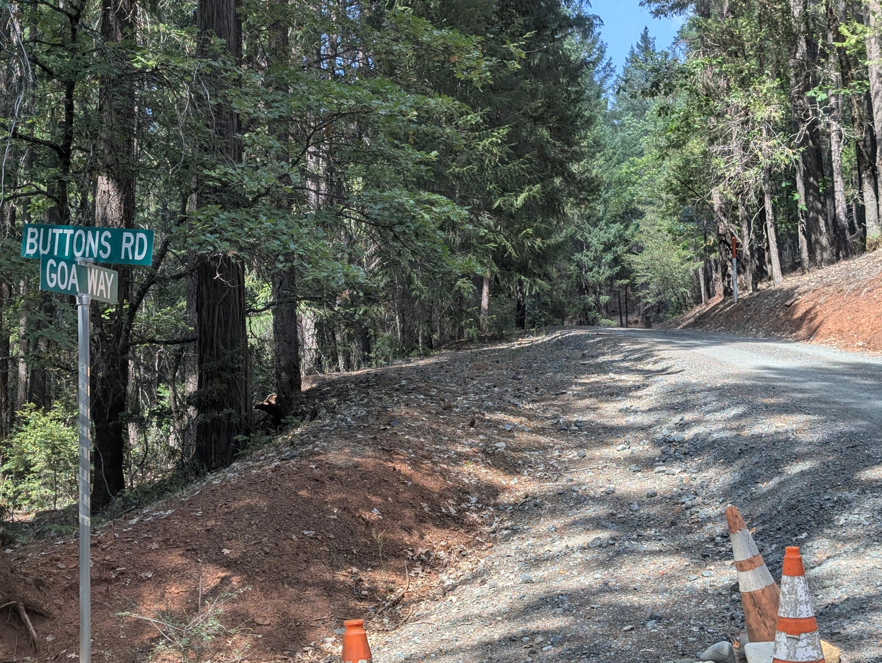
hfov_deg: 38.9
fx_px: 1250
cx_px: 441
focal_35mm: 49
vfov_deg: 29.7
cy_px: 332
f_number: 1.68
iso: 20
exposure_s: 1/229
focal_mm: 6.9
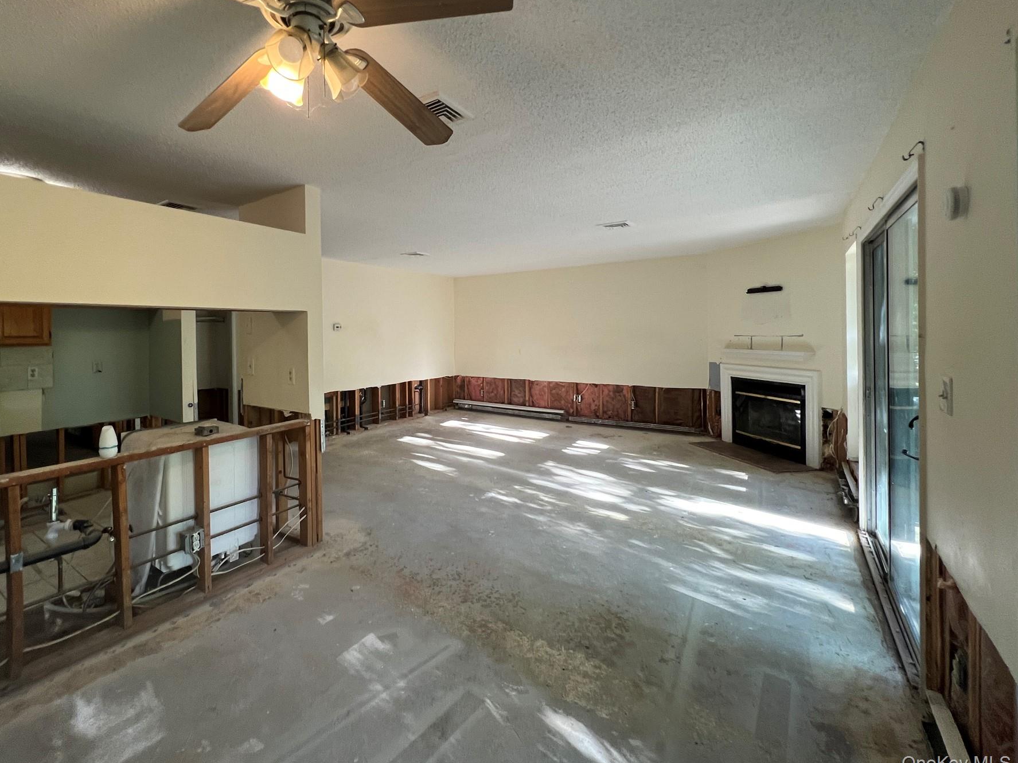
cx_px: 431
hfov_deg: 97.4
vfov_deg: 81.4
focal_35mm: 15
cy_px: 336
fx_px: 441
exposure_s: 1/120
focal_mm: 1.57
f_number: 1.8
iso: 200
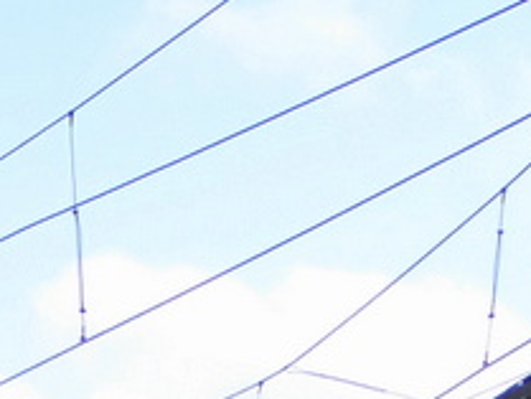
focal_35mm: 453
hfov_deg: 4.3
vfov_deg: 3.3
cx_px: -879
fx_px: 6953
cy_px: 933
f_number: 4.6
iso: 125
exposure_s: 1/320
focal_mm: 13.2
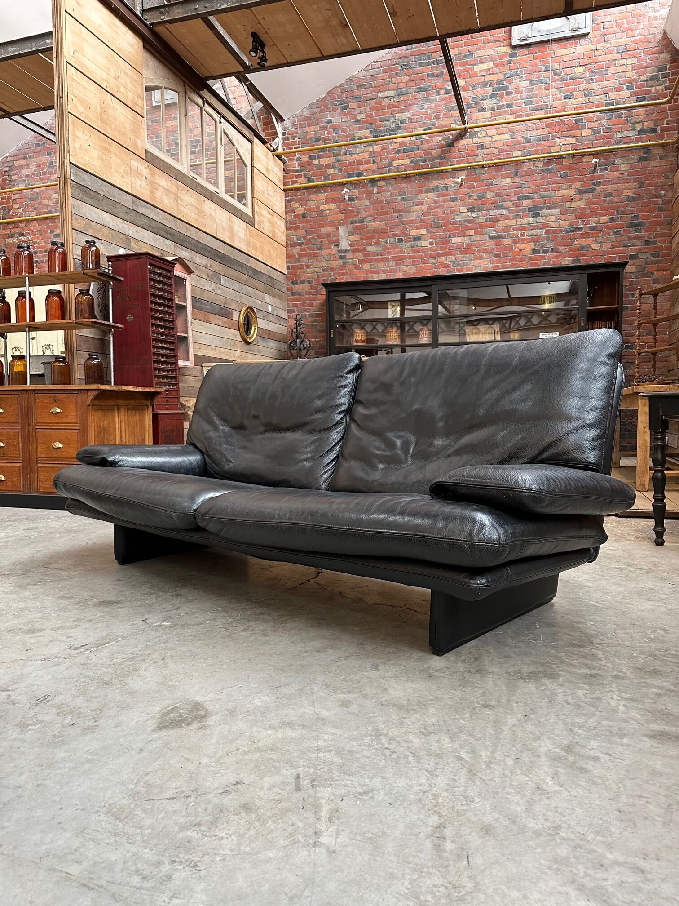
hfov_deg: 56.8
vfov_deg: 71.6
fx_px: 628
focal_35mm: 24
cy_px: 453
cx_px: 340
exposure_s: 1/60
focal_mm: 6.86
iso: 250
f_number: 1.78
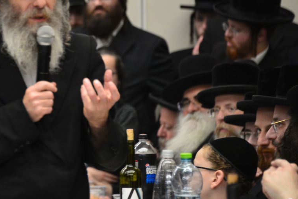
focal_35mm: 460
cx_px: 25
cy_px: 48
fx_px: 3809
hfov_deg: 4.5
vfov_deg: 3.0
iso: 1000
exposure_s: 1/100
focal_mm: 250
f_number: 5.6
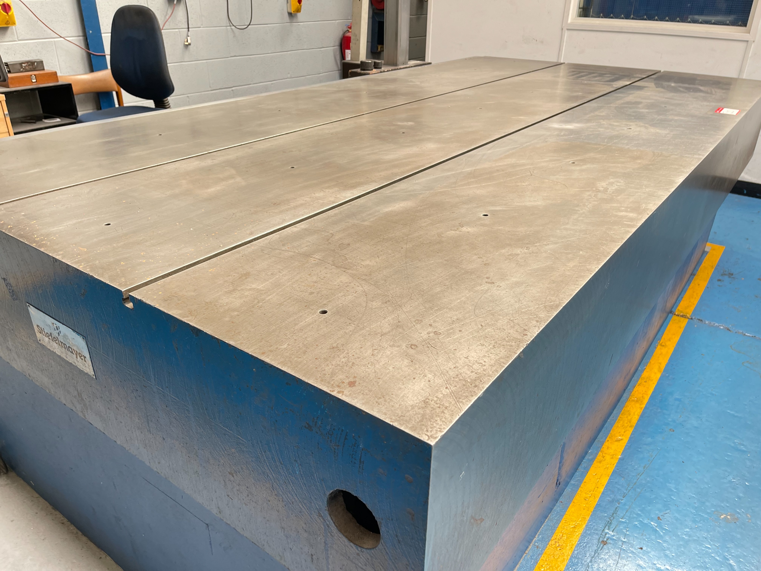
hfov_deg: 67.3
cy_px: 286
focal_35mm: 26
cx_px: 380
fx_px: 572
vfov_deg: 53.1
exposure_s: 1/121
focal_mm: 5.1
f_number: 1.6
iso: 100
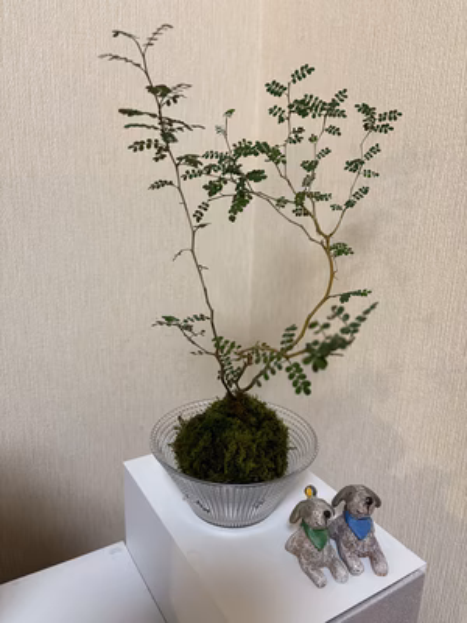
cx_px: 234
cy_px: 312
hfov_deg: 53.1
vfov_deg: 67.3
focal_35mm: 26
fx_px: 468
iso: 160
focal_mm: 5.96
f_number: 1.6
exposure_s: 1/50
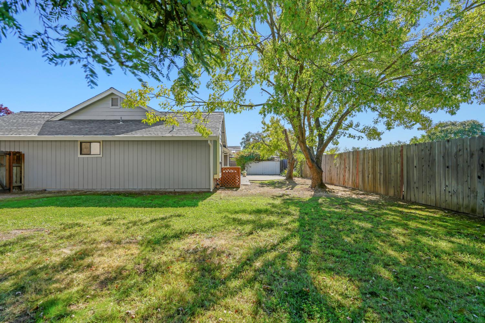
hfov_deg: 96.7
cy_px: 162
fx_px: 216
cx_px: 242
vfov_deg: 73.7
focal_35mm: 16
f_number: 5.6
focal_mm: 16
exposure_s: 1/80
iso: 100
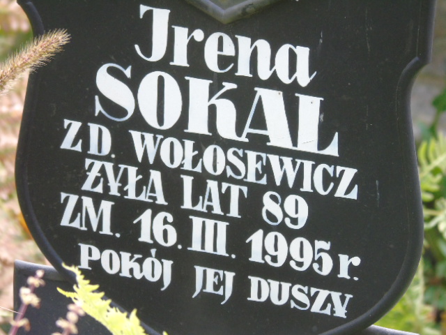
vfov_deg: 4.7
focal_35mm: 317
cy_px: 168
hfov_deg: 6.3
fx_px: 4084
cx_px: 223
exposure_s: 1/80
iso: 400
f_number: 5.1
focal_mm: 57
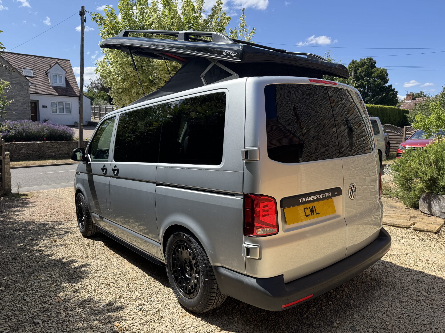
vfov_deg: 56.8
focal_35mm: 24
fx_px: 309
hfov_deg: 71.6
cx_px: 222
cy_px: 166
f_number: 1.78
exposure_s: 1/3413
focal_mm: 6.76
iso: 80
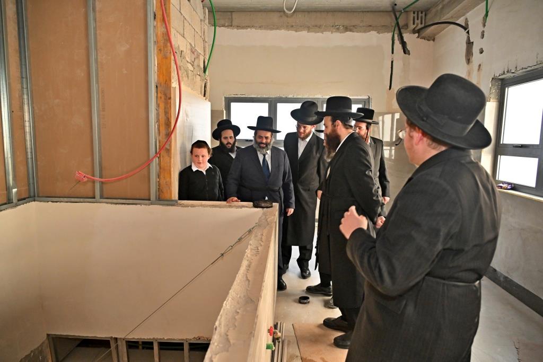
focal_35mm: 24
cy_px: 181
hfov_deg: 73.7
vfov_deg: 53.1
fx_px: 362
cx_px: 272
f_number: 4
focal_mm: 24
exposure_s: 1/200
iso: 2000
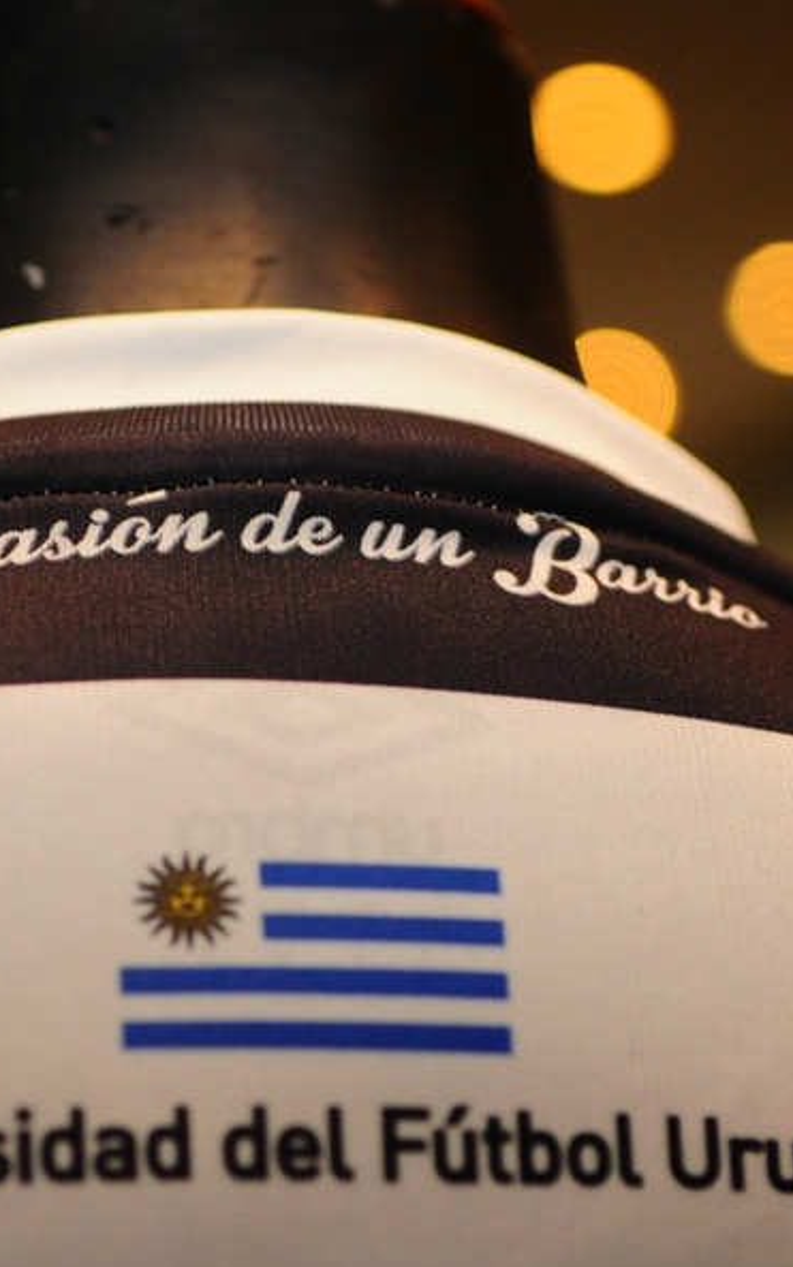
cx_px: 289
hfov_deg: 12.8
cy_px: 635
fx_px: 3524
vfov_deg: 20.4
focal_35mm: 102
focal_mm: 44
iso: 800
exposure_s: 1/125
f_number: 2.8
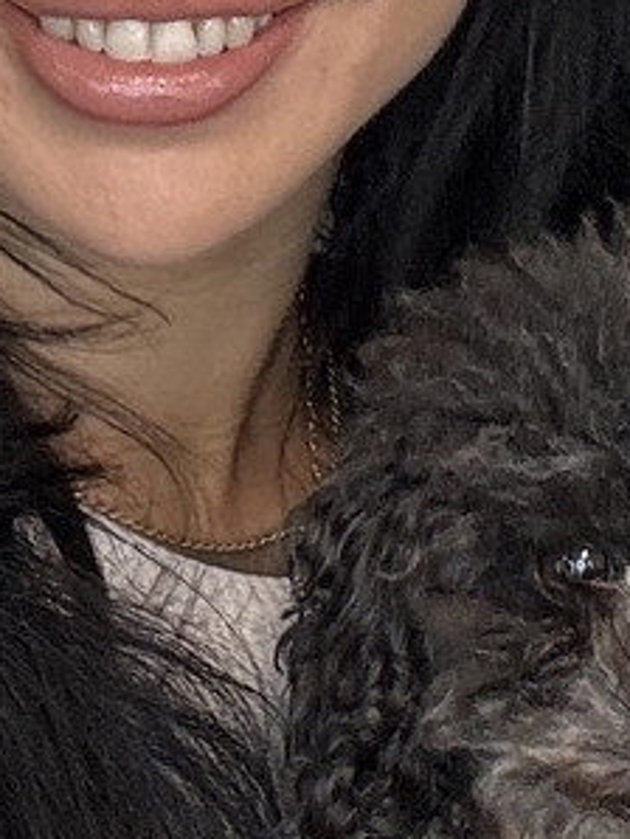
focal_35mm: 151
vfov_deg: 13.0
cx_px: 825
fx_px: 3659
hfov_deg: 9.7
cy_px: 253
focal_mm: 2.69
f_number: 1.9
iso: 80
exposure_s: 1/50
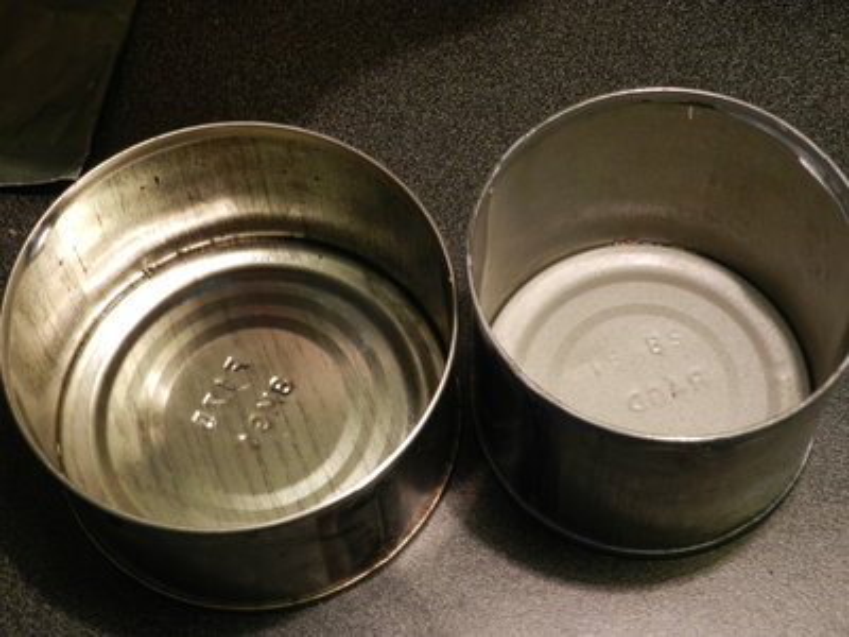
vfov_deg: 24.4
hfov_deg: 32.2
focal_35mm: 60
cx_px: 424
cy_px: 318
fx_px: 1472
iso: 400
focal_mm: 10.7
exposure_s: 1/13
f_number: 4.6
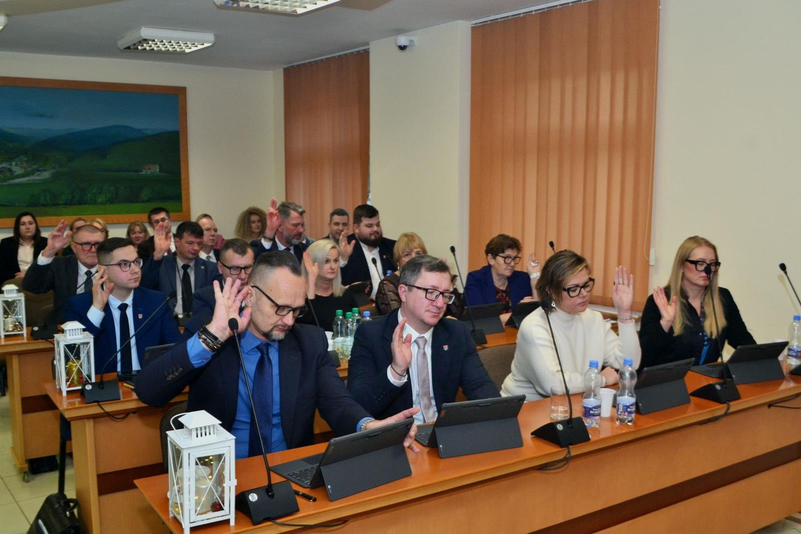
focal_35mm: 36
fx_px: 801
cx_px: 400
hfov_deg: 53.1
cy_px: 267
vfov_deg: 36.9
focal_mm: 24
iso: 800
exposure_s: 1/60
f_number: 6.3
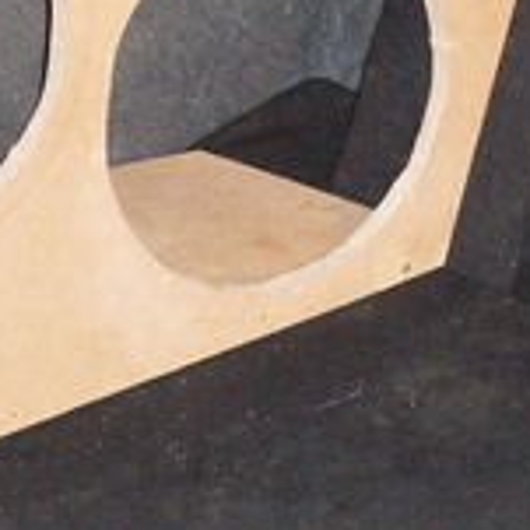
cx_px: 467
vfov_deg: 12.3
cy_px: 239
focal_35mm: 142
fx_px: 2460
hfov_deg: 12.2
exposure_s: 1/45
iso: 120
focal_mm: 6.3
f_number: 2.8
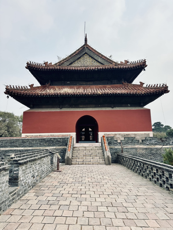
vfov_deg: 71.6
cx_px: 86
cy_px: 115
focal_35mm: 24
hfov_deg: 56.8
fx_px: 160
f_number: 1.8
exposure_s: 1/2967
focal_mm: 6.9
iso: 80
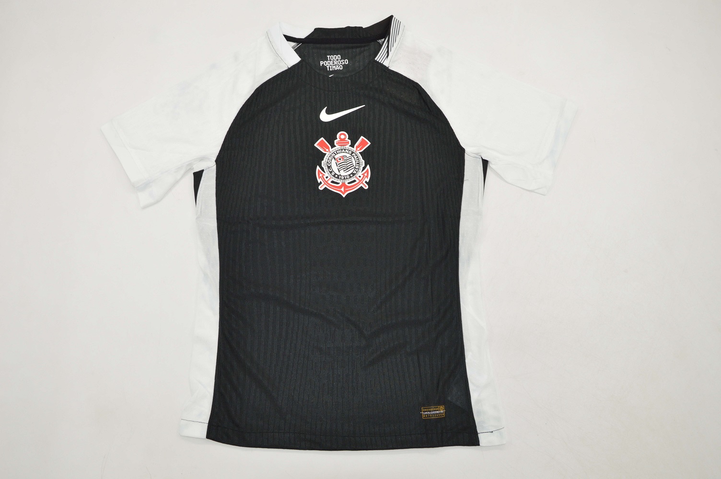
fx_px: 630
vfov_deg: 41.6
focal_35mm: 32
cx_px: 360
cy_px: 240
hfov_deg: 59.5
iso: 400
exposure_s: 1/200
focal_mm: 21
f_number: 7.1
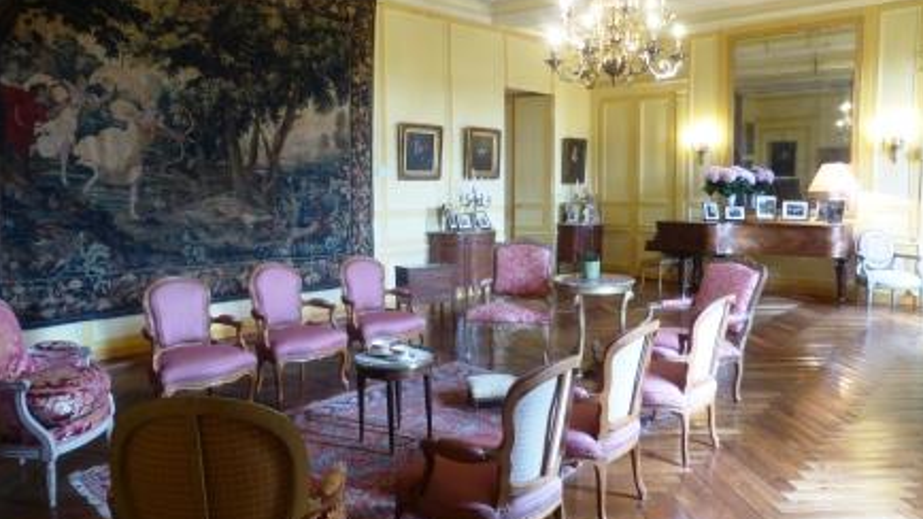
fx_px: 661
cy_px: 228
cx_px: 457
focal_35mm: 27
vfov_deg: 42.8
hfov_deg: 69.9
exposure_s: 1/15
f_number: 3.3
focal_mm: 4.3
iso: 400
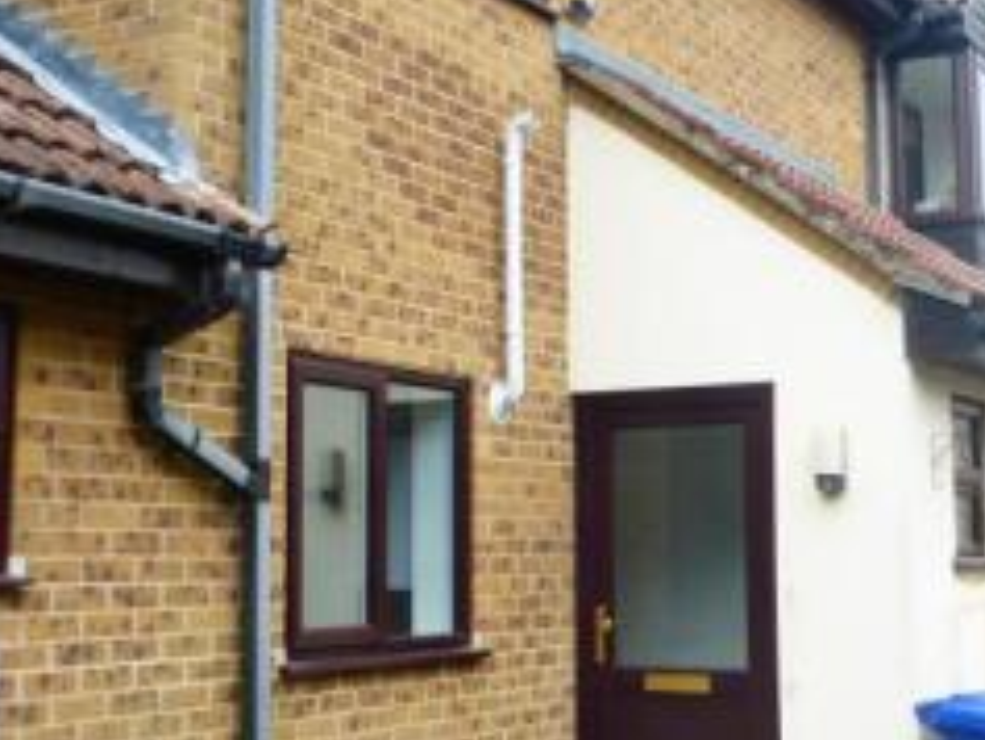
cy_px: 335
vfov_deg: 24.8
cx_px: 509
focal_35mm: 59
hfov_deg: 32.7
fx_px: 1680
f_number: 4
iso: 100
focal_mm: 4.3
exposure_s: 1/125
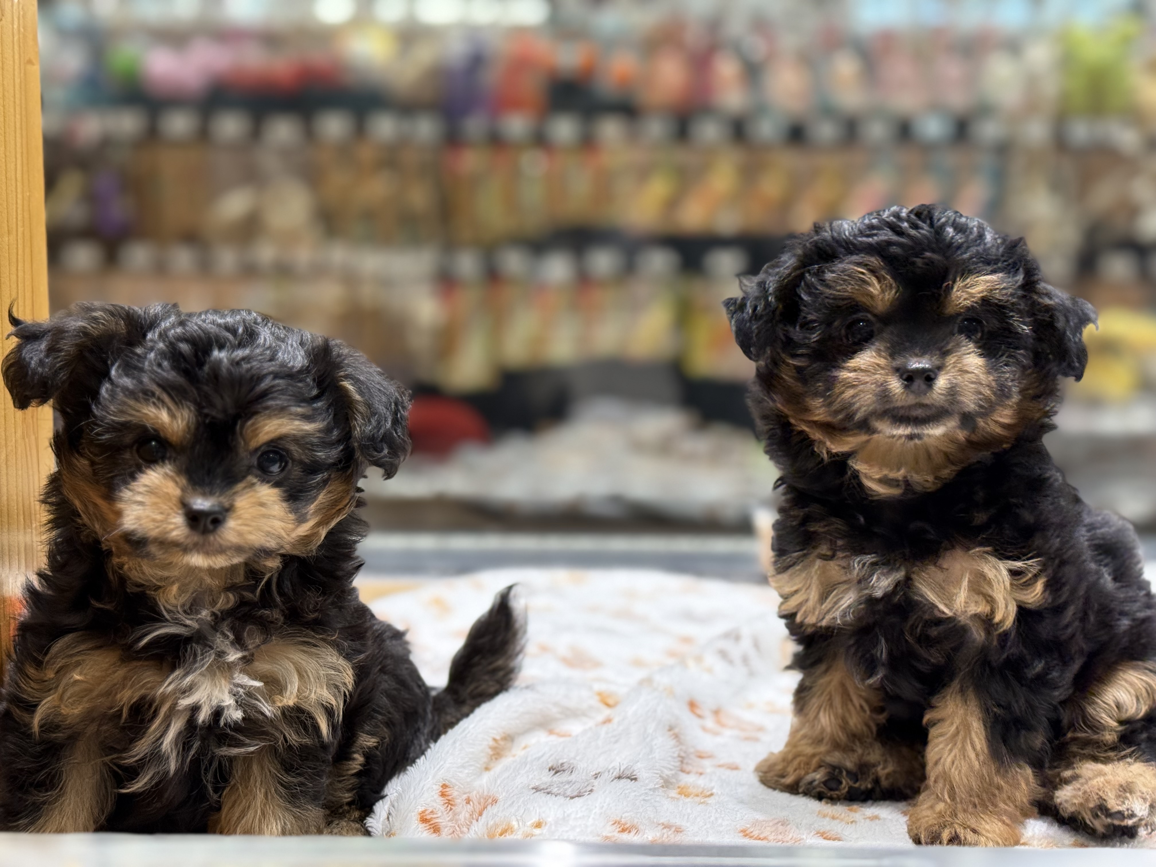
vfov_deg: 30.3
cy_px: 434
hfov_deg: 39.7
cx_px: 578
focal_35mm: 48
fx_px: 1603
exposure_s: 1/120
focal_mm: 6.76
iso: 125
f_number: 1.78
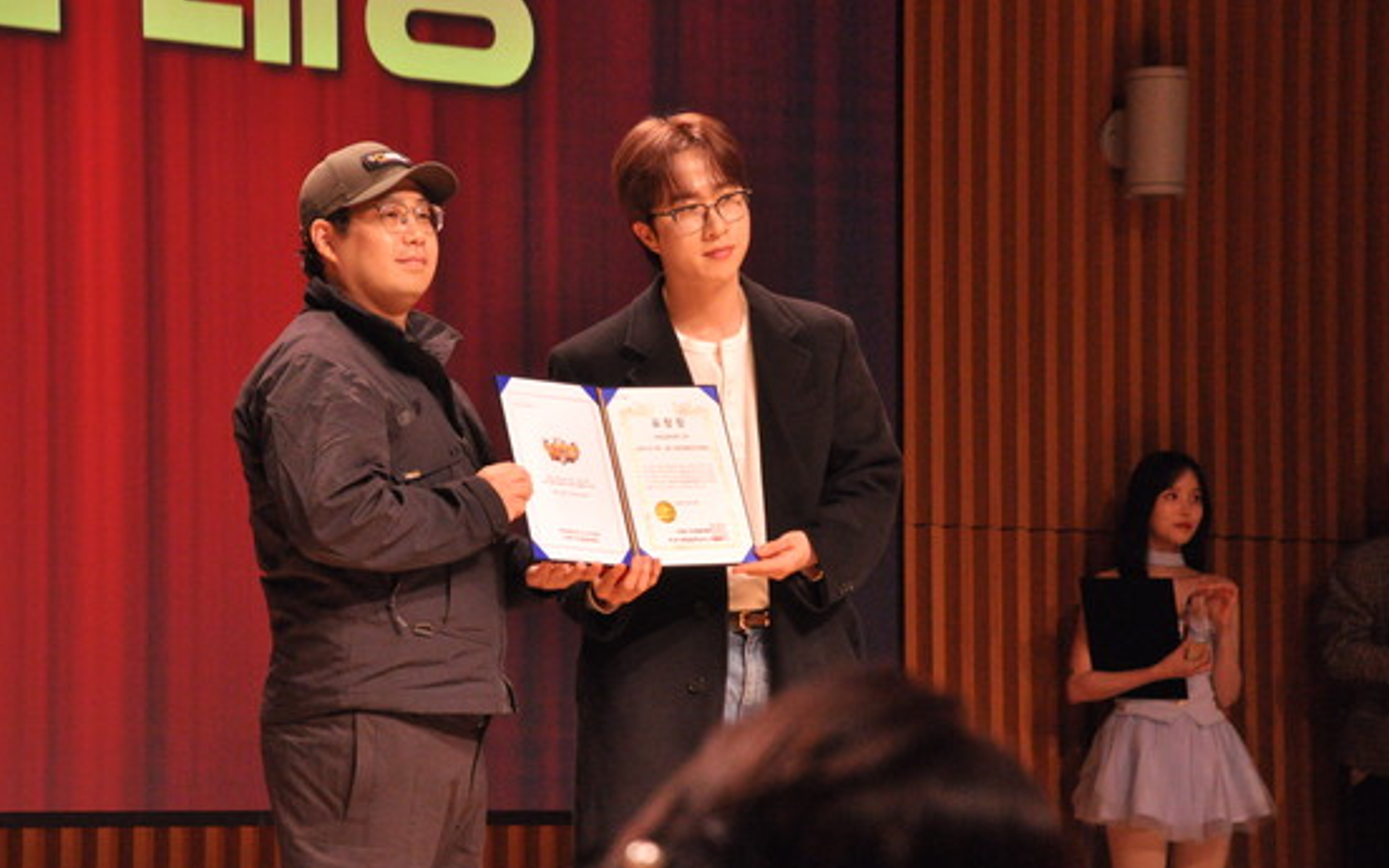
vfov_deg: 7.9
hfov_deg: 12.6
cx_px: 662
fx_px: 6284
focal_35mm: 166
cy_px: 482
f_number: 11
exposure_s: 1/125
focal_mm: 100
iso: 2000
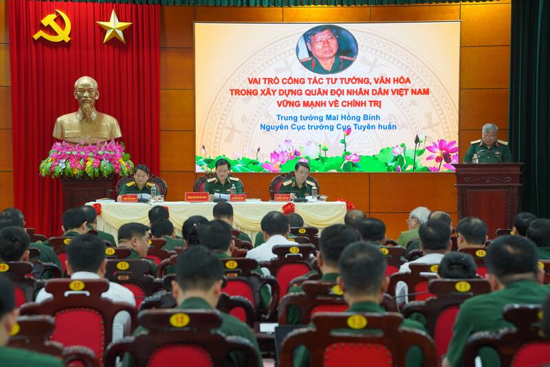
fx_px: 1314
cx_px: 275
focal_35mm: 86
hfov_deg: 23.6
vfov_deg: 15.9
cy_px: 184
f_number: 5
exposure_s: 1/100
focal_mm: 86
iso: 1600
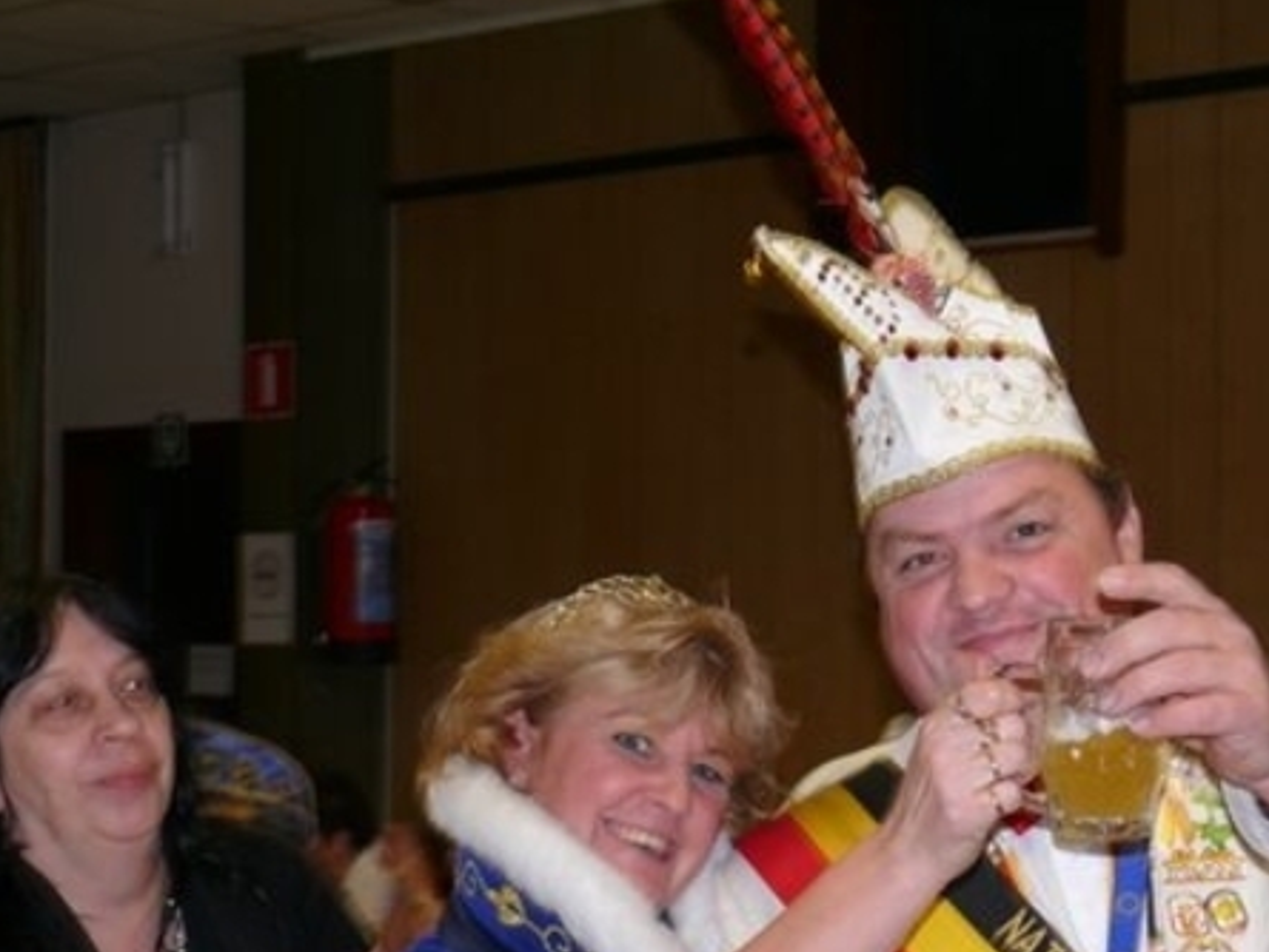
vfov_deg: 15.9
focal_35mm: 93
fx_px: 3410
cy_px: 550
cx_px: 733
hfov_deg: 21.1
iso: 100
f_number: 3.2
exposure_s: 1/30
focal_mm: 14.6
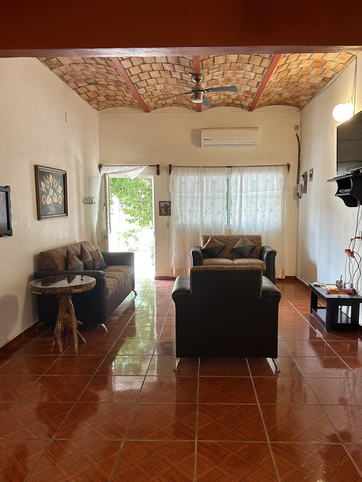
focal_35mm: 27
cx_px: 187
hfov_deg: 51.3
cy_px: 250
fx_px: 376
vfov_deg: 65.3
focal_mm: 5.7
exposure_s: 1/60
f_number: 1.5
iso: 200
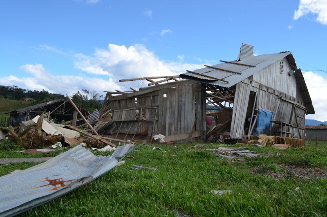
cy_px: 108
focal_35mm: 27
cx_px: 164
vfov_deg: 47.7
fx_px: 245
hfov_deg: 67.5
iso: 160
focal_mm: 18
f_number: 8
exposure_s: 1/250
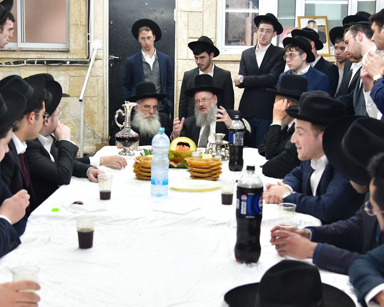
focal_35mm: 52
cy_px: 139
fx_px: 591
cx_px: 172
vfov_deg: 29.1
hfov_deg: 35.9
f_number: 4.5
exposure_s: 1/100
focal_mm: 32
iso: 1250
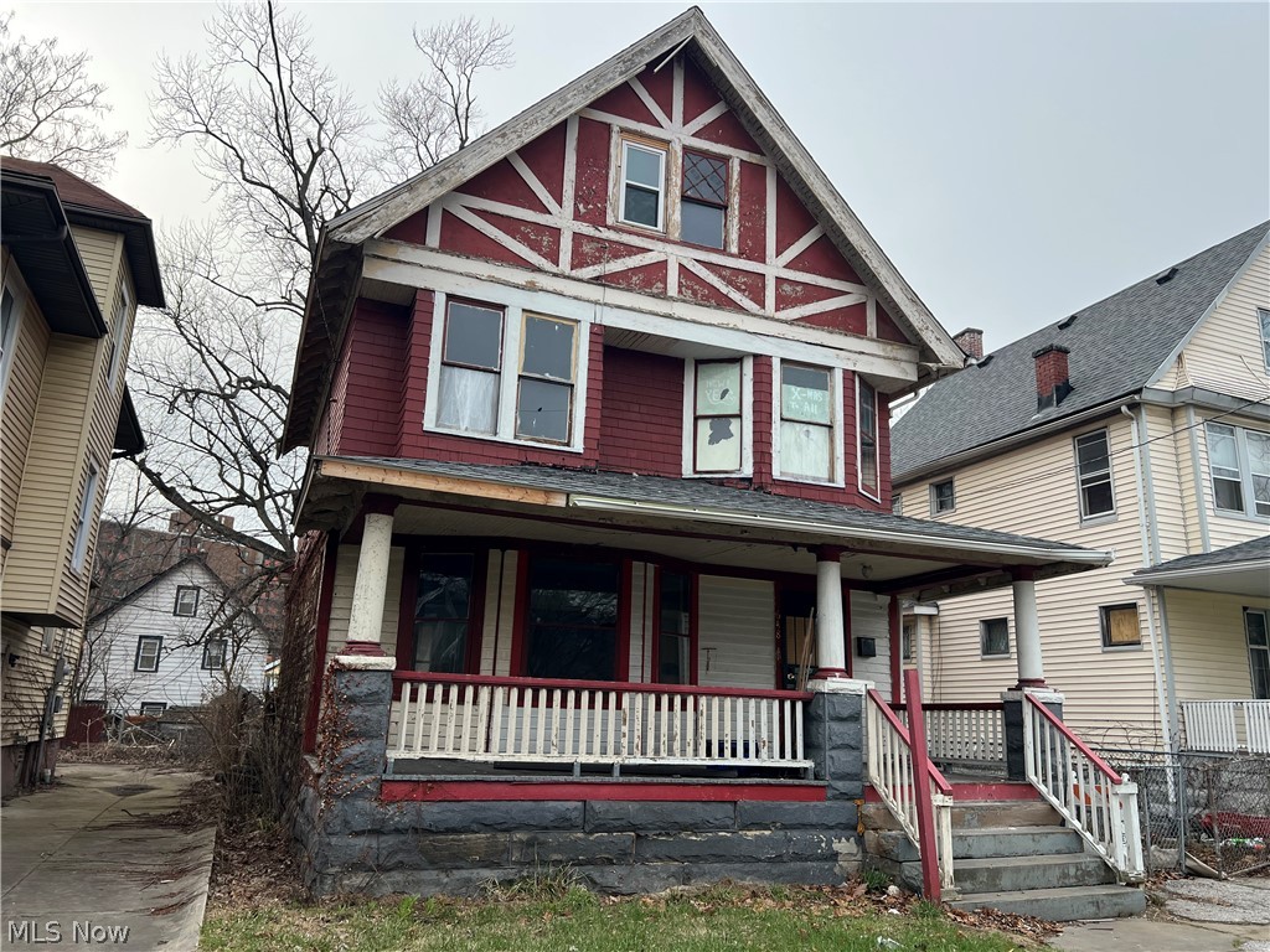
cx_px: 635
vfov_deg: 53.1
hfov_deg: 67.3
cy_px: 476
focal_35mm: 26
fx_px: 954
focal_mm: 5.7
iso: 50
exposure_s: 1/1124
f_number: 1.5
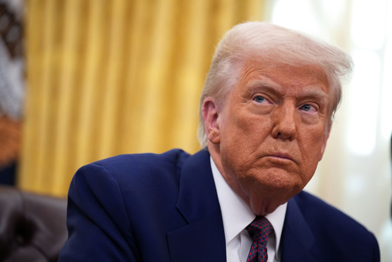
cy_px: 131
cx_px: 196
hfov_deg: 13.7
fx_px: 1633
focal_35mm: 150
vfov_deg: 9.2
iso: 2000
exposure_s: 1/500
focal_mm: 150
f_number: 2.8
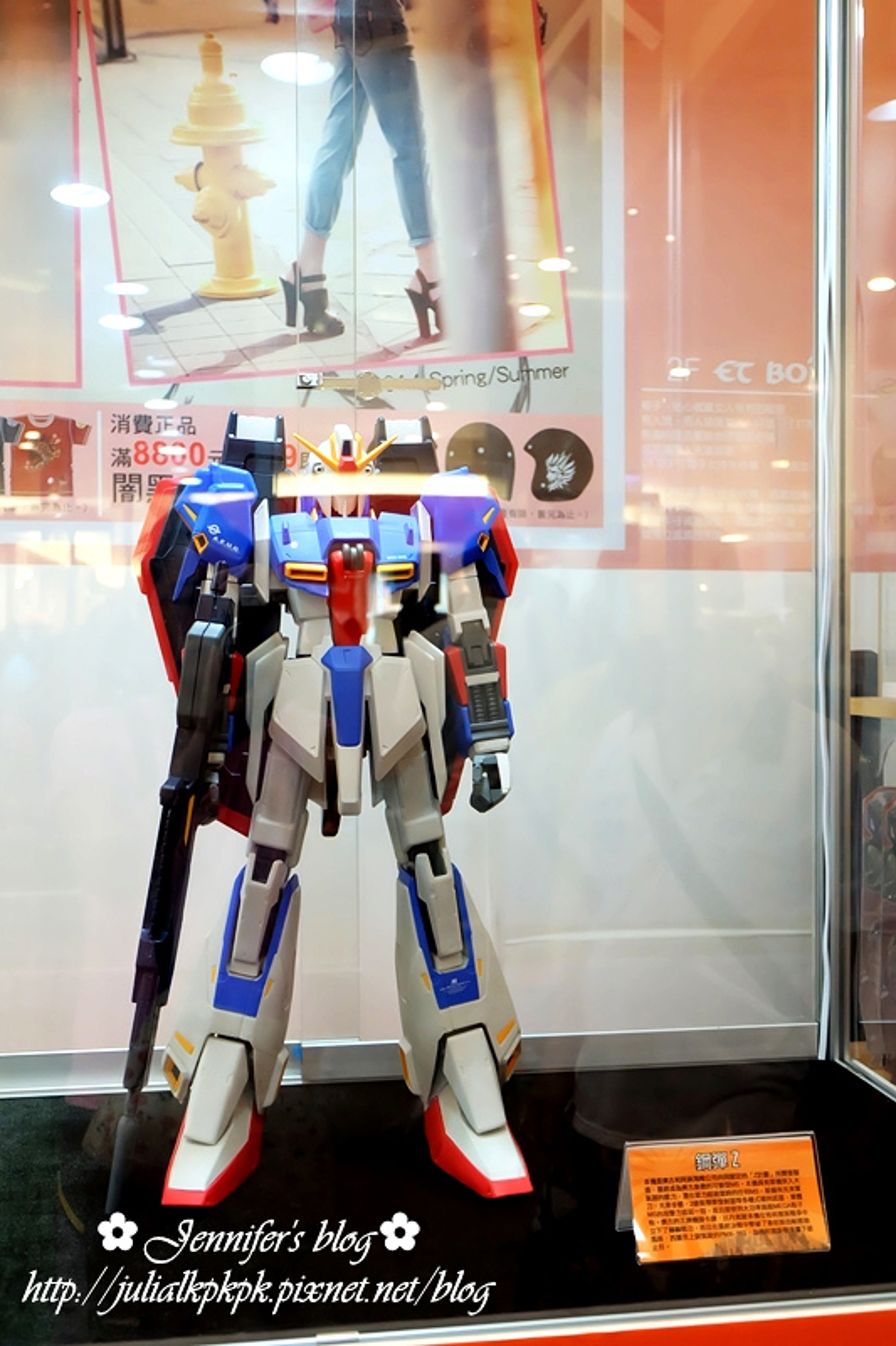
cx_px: 448
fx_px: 1307
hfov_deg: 37.8
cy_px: 673
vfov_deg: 54.4
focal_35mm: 35
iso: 2000
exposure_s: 1/60
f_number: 4.2
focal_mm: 23.2
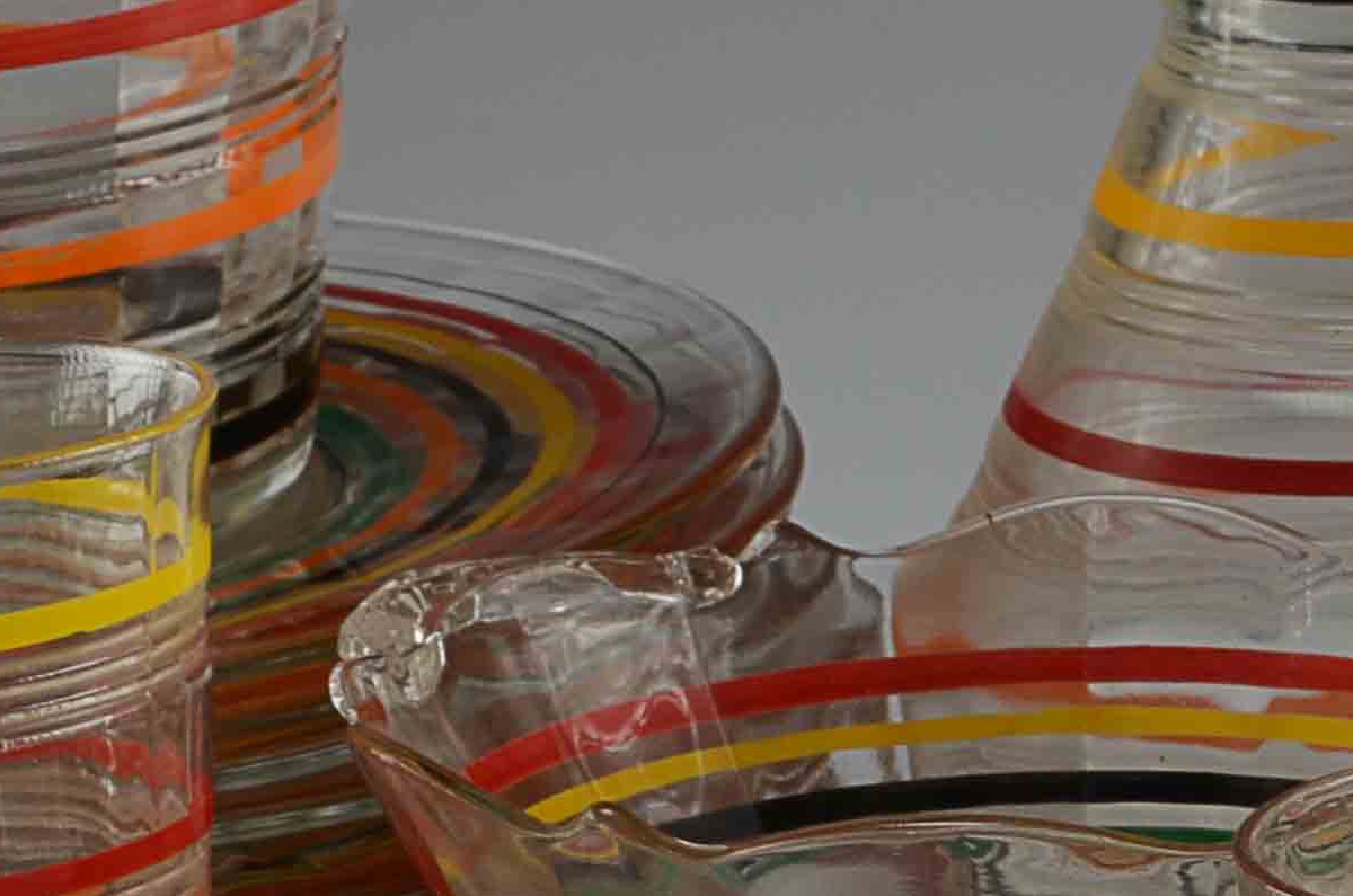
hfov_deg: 8.7
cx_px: 1754
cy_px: 666
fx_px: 8777
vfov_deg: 5.8
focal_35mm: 234
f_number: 14
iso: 100
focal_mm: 38
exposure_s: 1/80
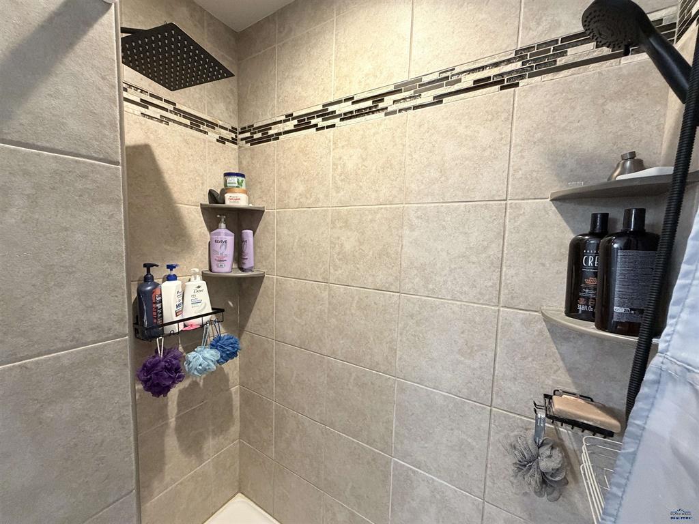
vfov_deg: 85.7
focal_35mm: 14
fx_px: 283
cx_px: 350
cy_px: 262
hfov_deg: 102.1
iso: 400
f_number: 2.2
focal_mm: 2.22
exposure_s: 1/60
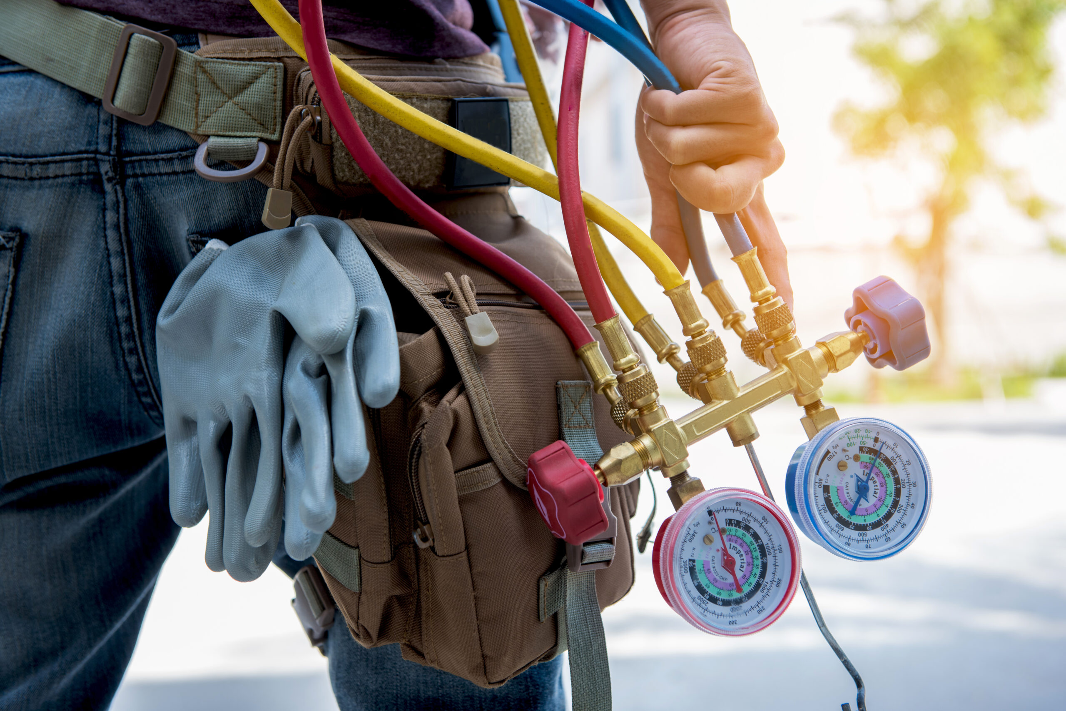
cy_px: 356
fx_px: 1540
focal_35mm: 52
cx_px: 533
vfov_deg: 26.0
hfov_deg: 38.2
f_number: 4.5
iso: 200
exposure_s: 1/250
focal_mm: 52
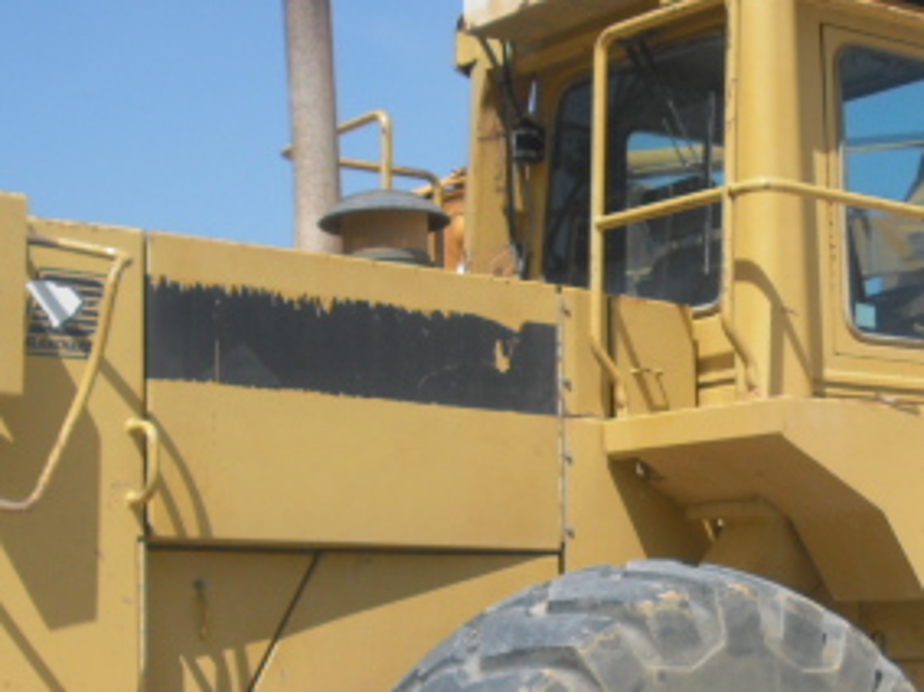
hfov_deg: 22.4
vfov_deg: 16.9
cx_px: 764
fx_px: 2295
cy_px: 610
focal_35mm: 86
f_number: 5.6
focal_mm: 6.2
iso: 64
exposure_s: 1/320
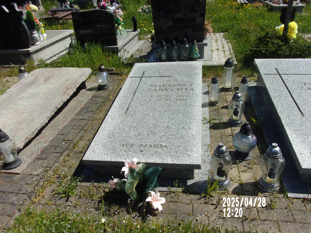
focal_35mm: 28
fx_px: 252
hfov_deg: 63.4
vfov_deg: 49.7
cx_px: 156
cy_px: 116
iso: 80
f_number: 10.8
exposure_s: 1/120
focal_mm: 5.1
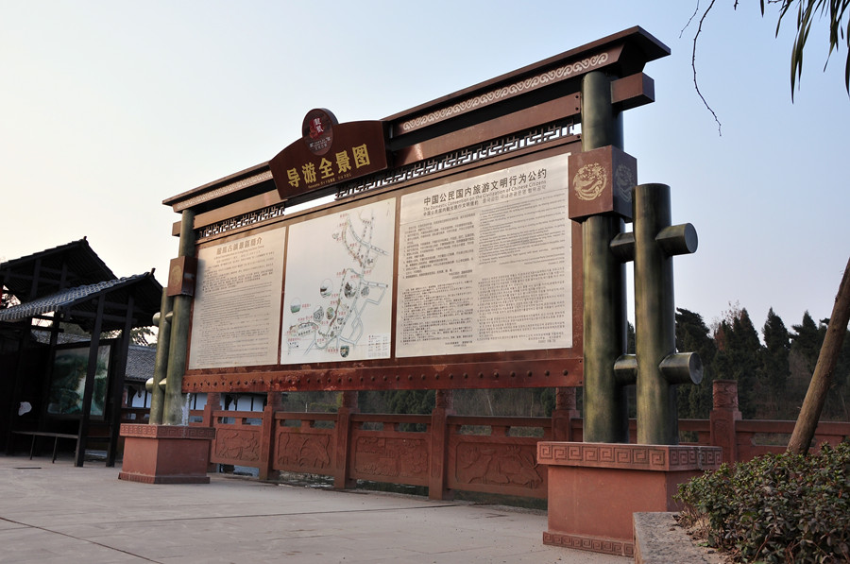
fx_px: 778
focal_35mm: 33
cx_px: 425
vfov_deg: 39.8
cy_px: 282
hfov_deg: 57.3
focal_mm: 22
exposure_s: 1/100
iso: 200
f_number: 8
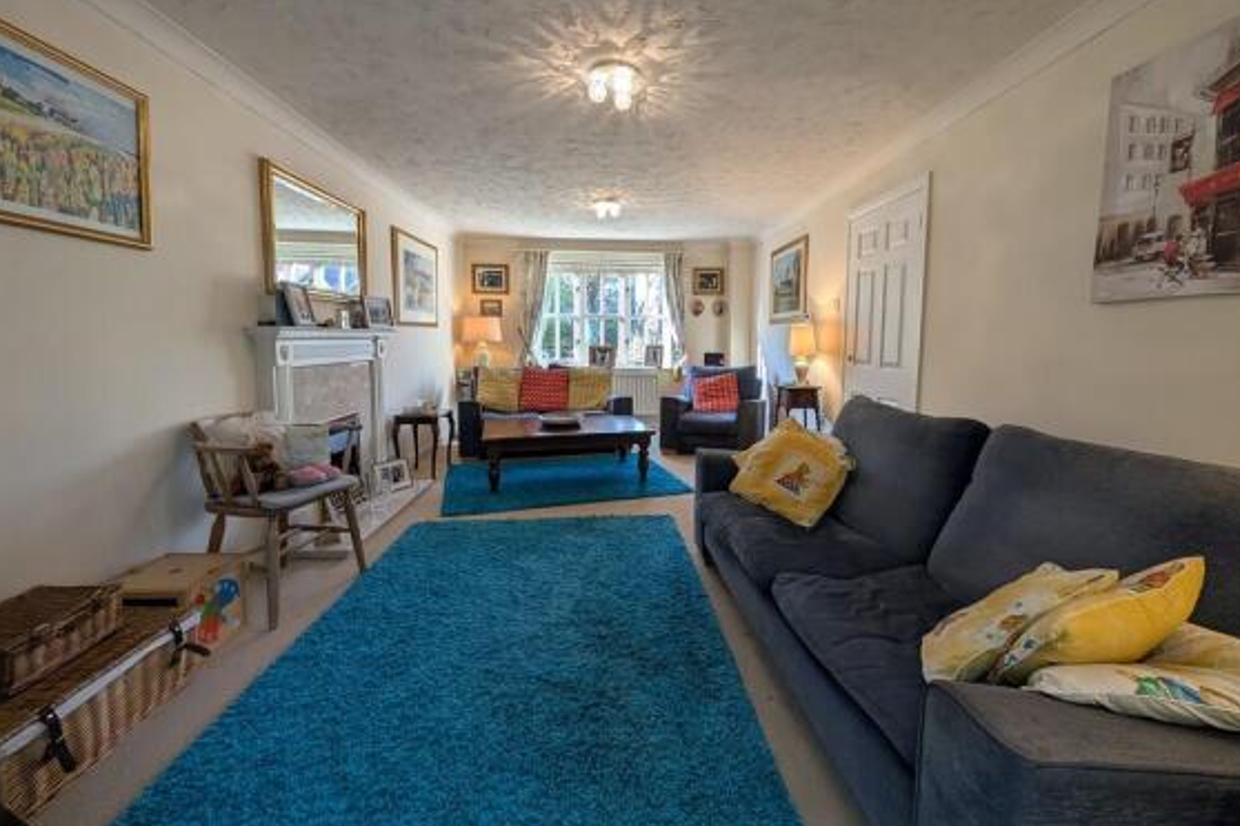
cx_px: 636
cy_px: 372
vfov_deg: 85.2
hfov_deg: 108.3
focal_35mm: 13
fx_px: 448
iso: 61
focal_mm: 2.02
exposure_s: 1/123
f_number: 1.7
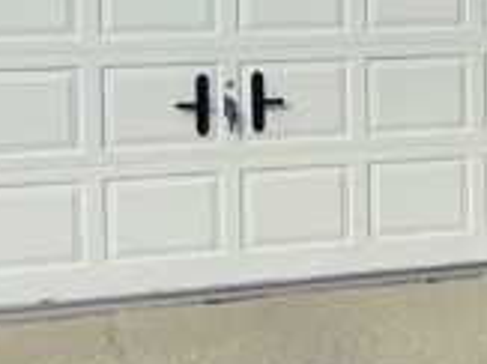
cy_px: 21
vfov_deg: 16.5
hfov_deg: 21.1
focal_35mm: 88
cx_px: 550
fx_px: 1237
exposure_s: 1/770
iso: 16
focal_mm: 2.22
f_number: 2.2
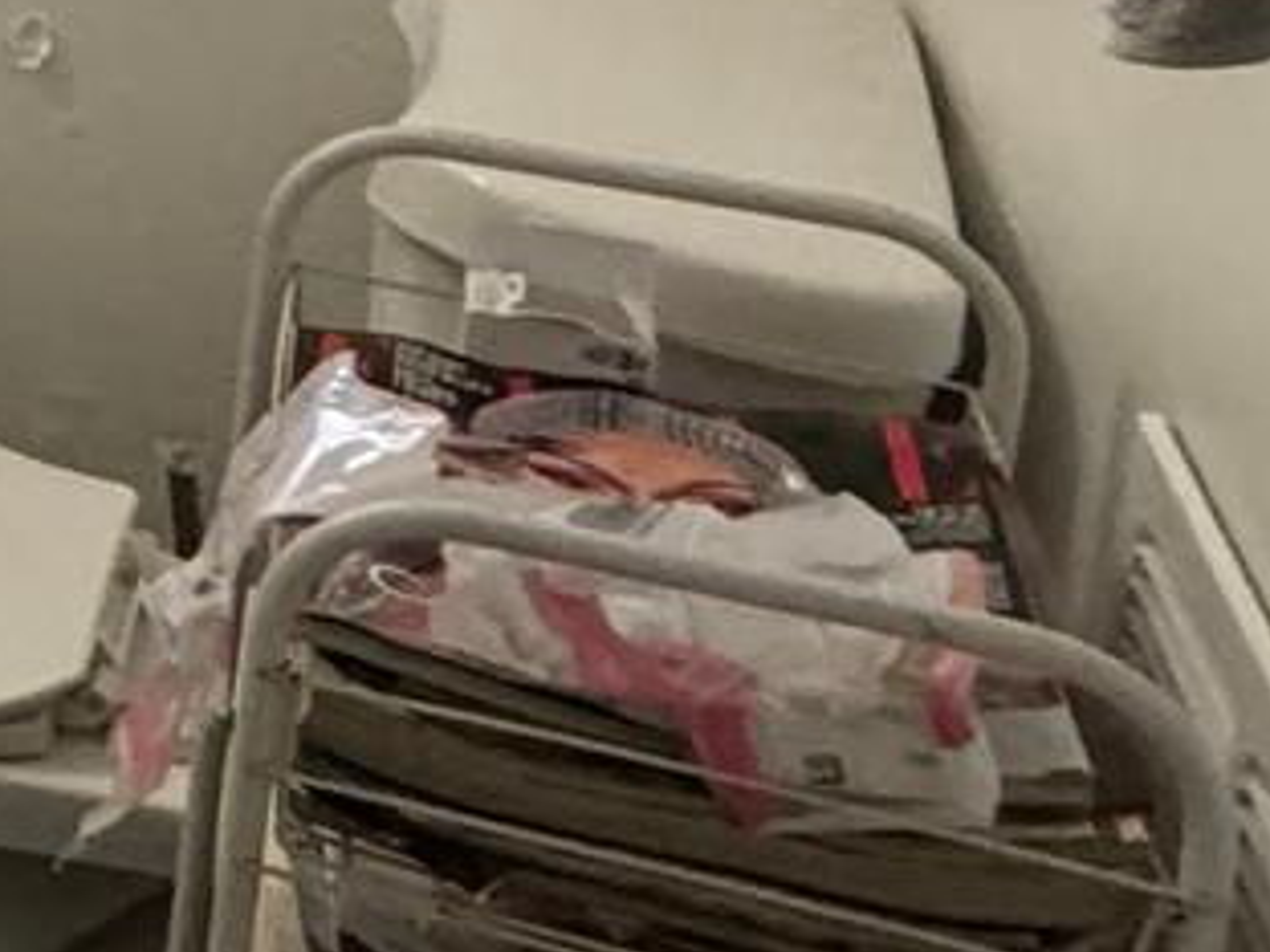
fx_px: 3375
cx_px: -1718
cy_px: -513
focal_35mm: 92
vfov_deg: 14.8
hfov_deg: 14.5
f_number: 2.2
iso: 320
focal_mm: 2.22
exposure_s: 1/60
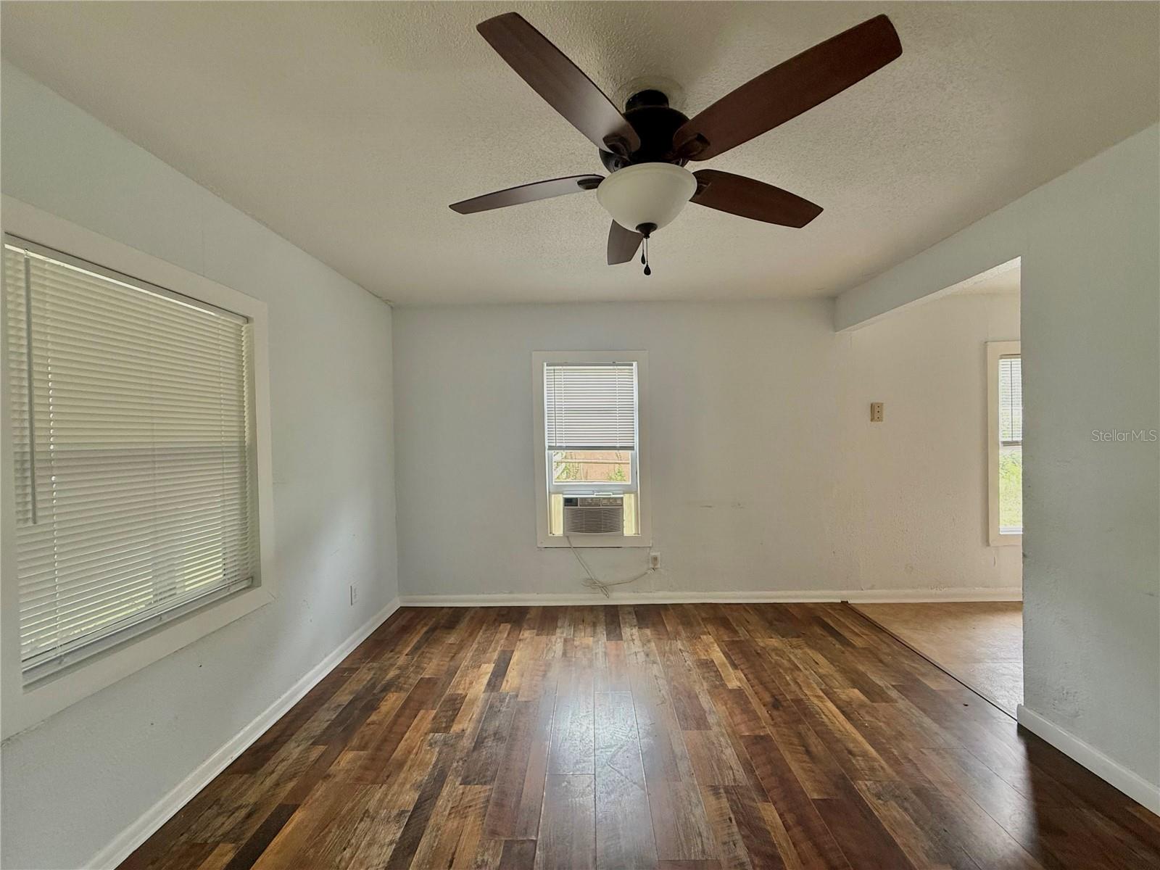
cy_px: 435
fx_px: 469
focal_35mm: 14
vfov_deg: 85.7
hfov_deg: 102.1
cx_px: 580
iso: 160
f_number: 2.2
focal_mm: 2.22
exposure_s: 1/99
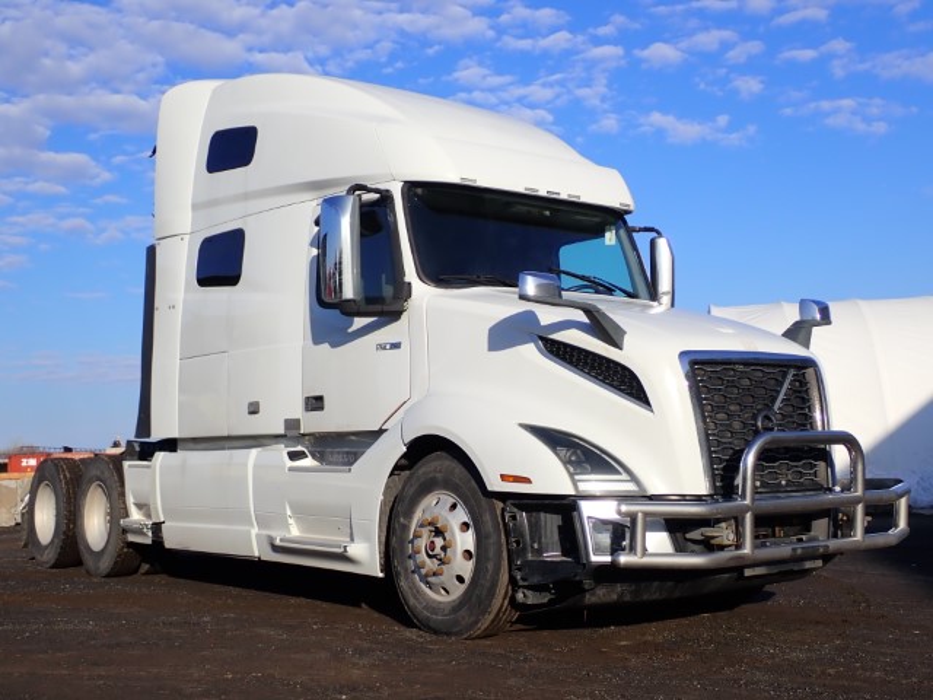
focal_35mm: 44
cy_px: 350
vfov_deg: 32.9
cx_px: 466
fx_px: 1186
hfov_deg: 42.9
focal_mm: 7.84
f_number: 4
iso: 100
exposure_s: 1/1000
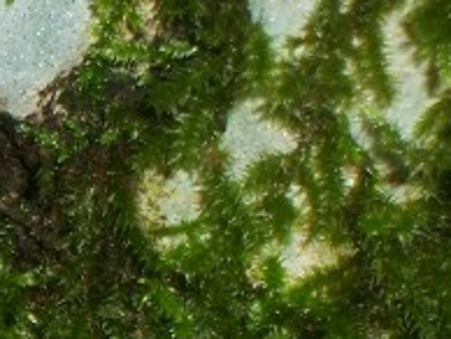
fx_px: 4383
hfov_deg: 5.8
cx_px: -170
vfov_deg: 4.4
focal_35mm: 336
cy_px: 485
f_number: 4.6
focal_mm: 16.8
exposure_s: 1/90
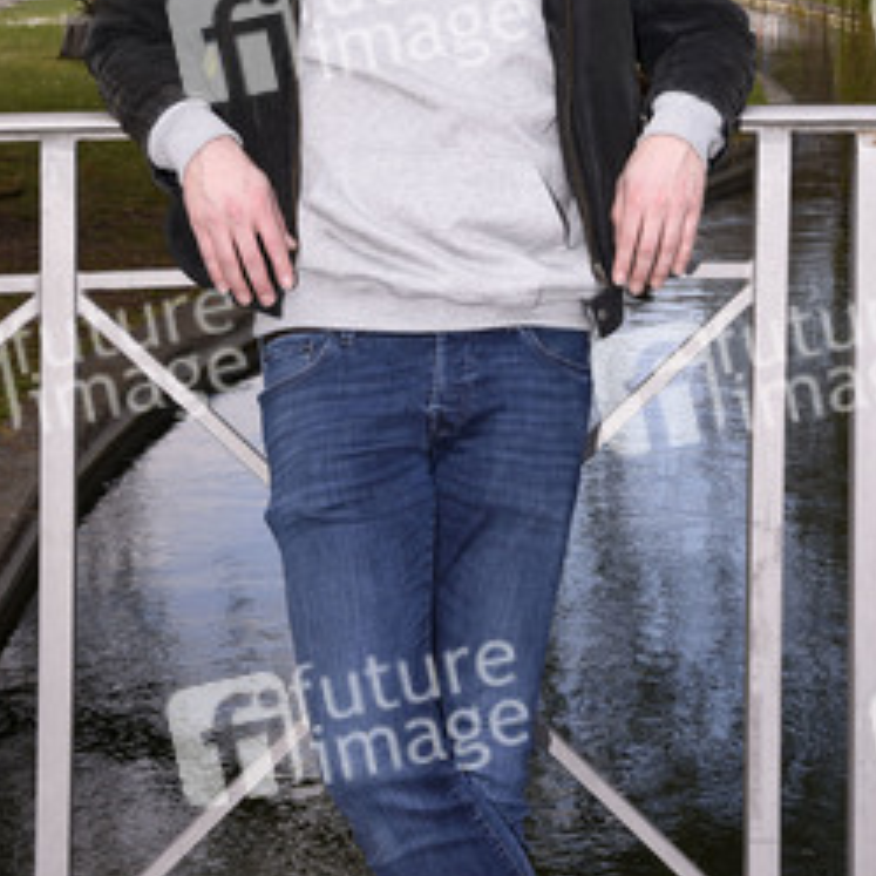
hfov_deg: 21.9
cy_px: 197
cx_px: 450
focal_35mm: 79
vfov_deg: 21.7
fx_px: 2262
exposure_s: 1/160
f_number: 11
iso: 640
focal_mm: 58
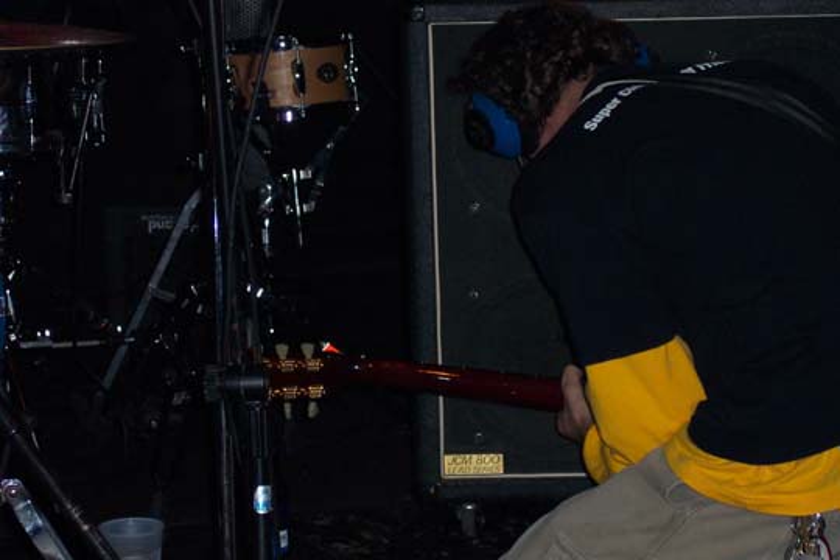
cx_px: 420
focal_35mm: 114
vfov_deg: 12.0
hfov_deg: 17.9
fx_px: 2660
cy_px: 280
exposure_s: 1/90
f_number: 4.8
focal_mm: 24
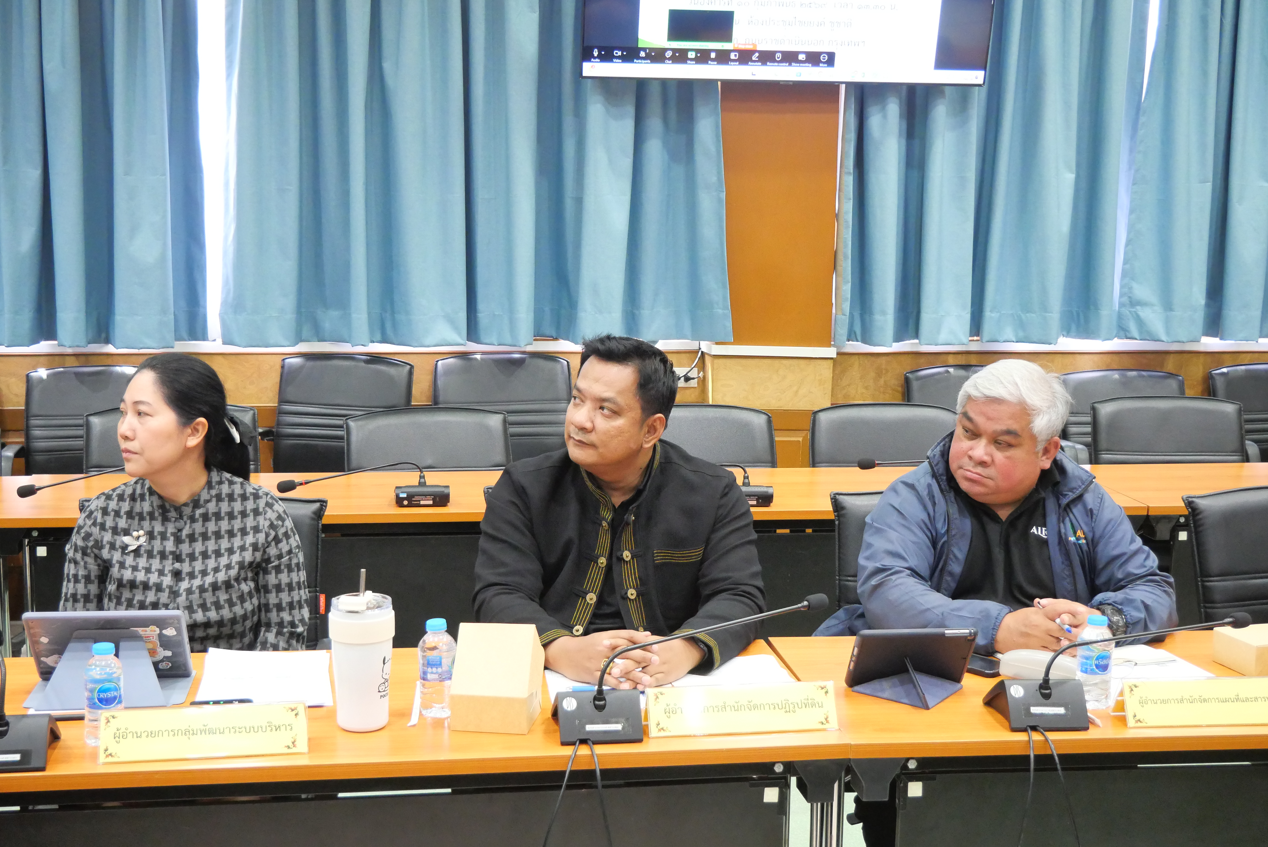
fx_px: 1586
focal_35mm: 45
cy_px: 424
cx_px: 634
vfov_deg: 29.9
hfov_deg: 43.6
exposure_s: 1/50
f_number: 4.2
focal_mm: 22
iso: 3200
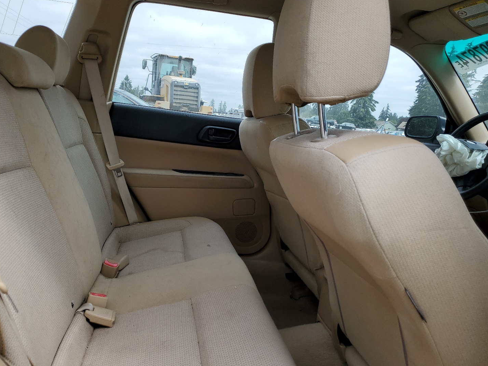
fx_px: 409
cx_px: 235
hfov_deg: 61.6
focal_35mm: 29
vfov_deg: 48.2
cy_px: 202
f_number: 1.5
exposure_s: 1/1667
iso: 50
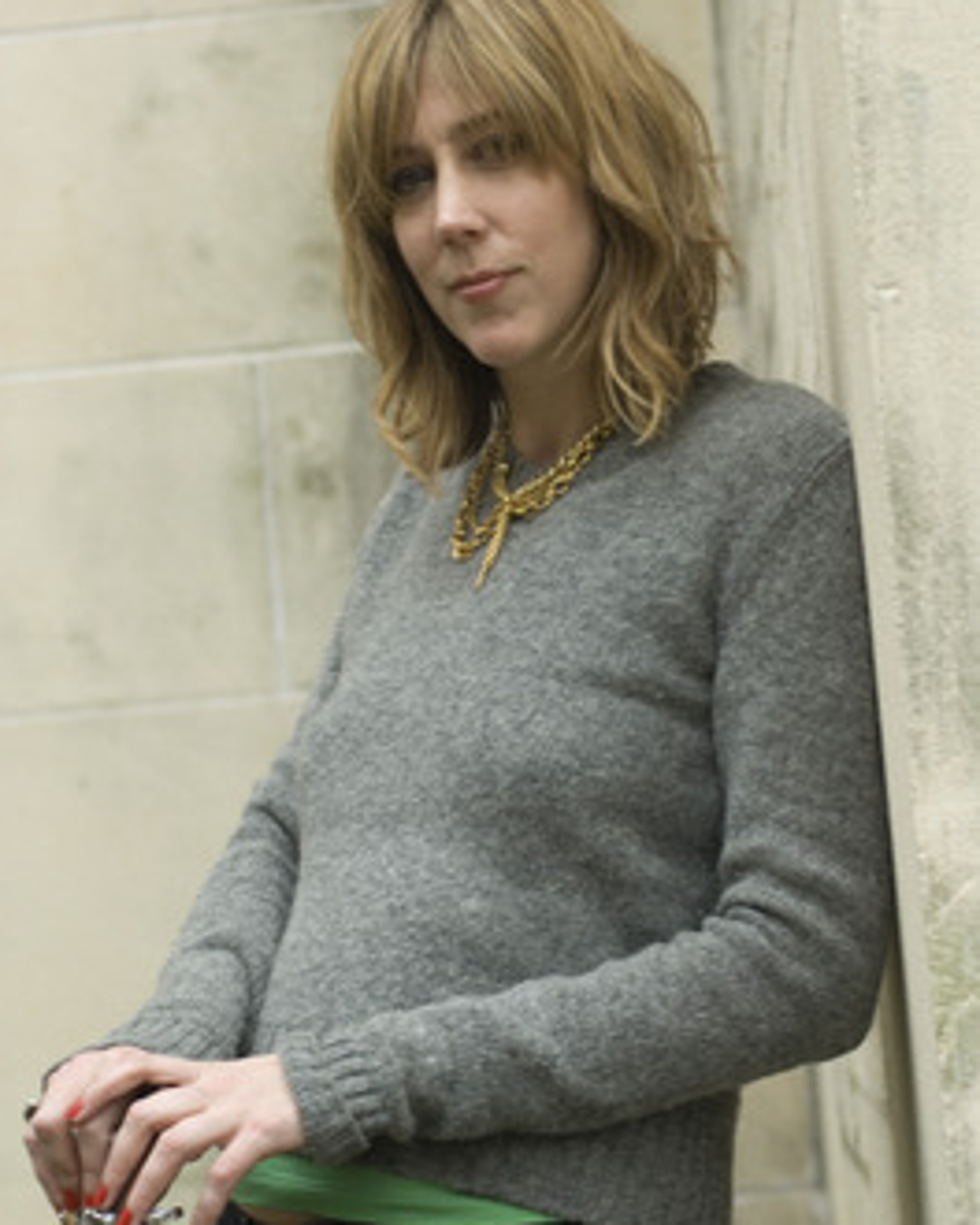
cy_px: 698
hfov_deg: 15.5
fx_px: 3589
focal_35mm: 99
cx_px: 486
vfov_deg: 19.4
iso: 200
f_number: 3.5
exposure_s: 1/100
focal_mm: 58
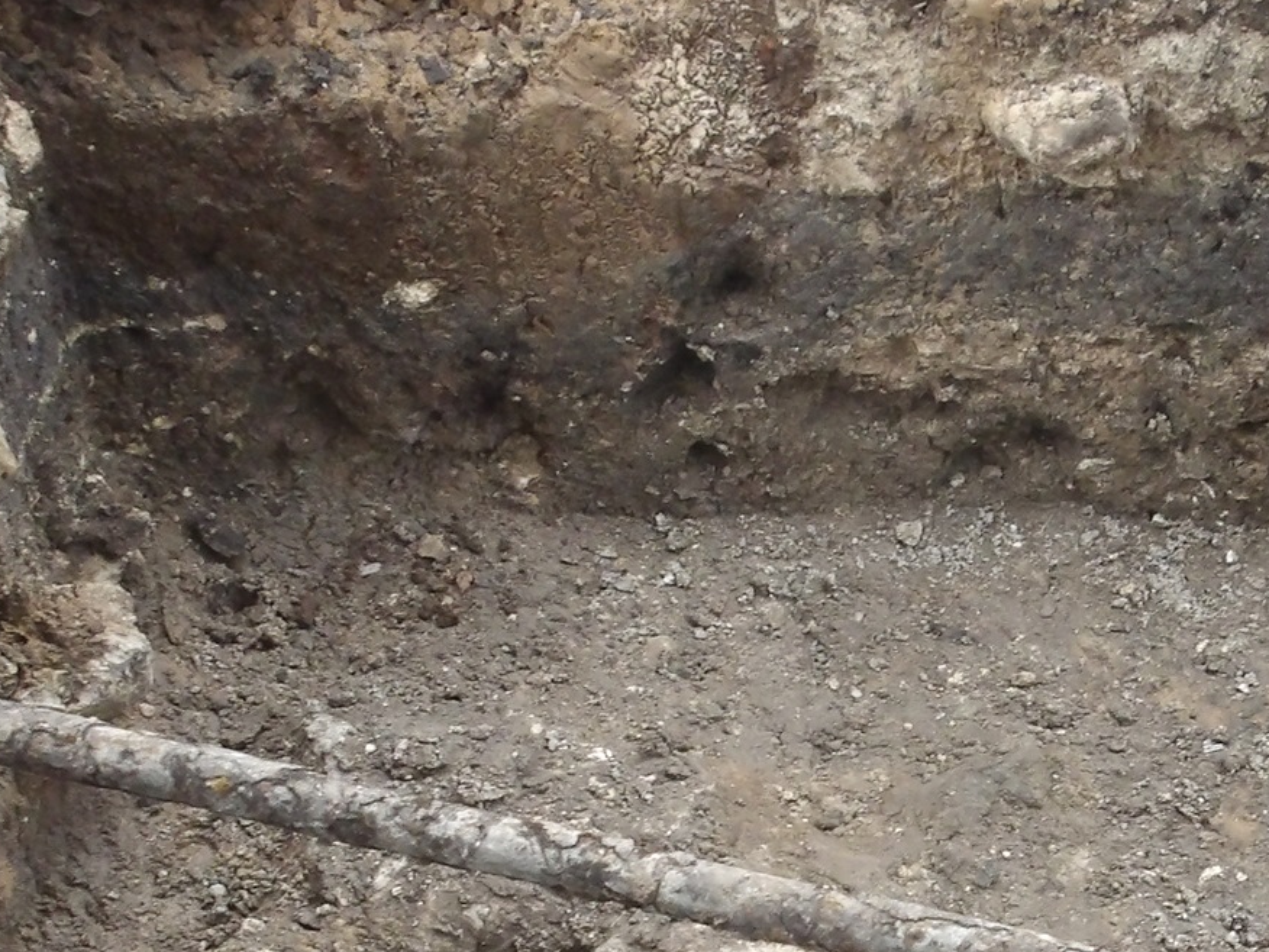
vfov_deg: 19.9
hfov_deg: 27.0
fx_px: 2603
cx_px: 978
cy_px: 1032
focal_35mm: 71
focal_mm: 4.9
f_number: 10.4
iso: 618
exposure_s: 1/60
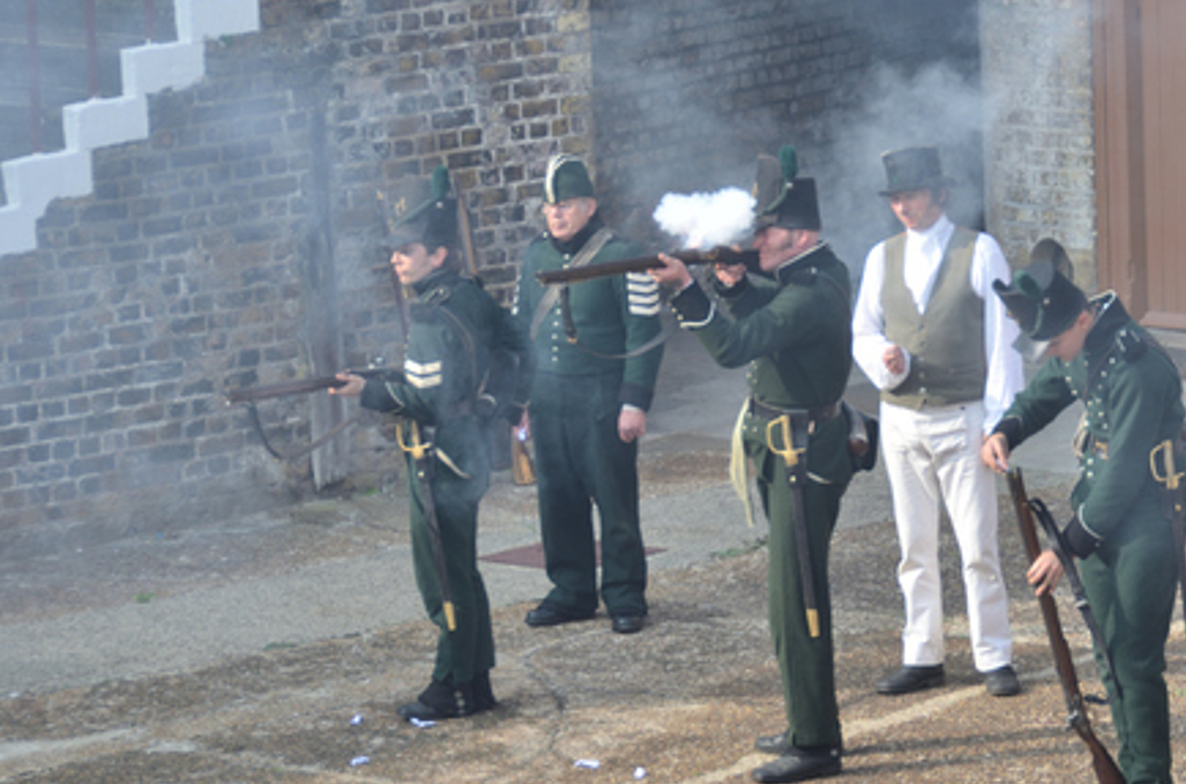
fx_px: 7552
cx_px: 888
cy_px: 403
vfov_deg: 5.9
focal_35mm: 230
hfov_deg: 9.0
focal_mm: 95
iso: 100
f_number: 5.3
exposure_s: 1/200
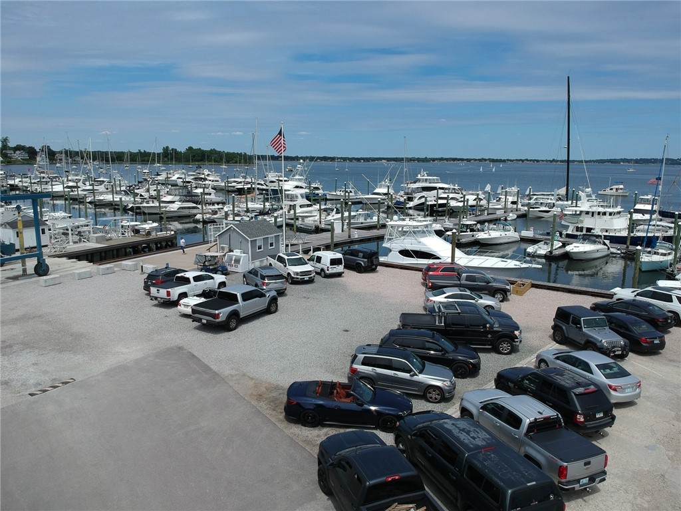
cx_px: 340
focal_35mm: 25
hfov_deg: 69.4
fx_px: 492
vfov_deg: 54.9
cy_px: 256
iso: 100
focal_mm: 4.49
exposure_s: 1/2000
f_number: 2.6
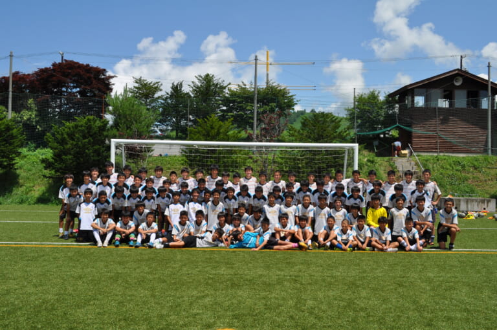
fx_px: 496
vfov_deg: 36.8
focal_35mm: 36
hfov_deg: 53.2
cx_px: 248
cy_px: 165
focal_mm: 24
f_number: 10
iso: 200
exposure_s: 1/400
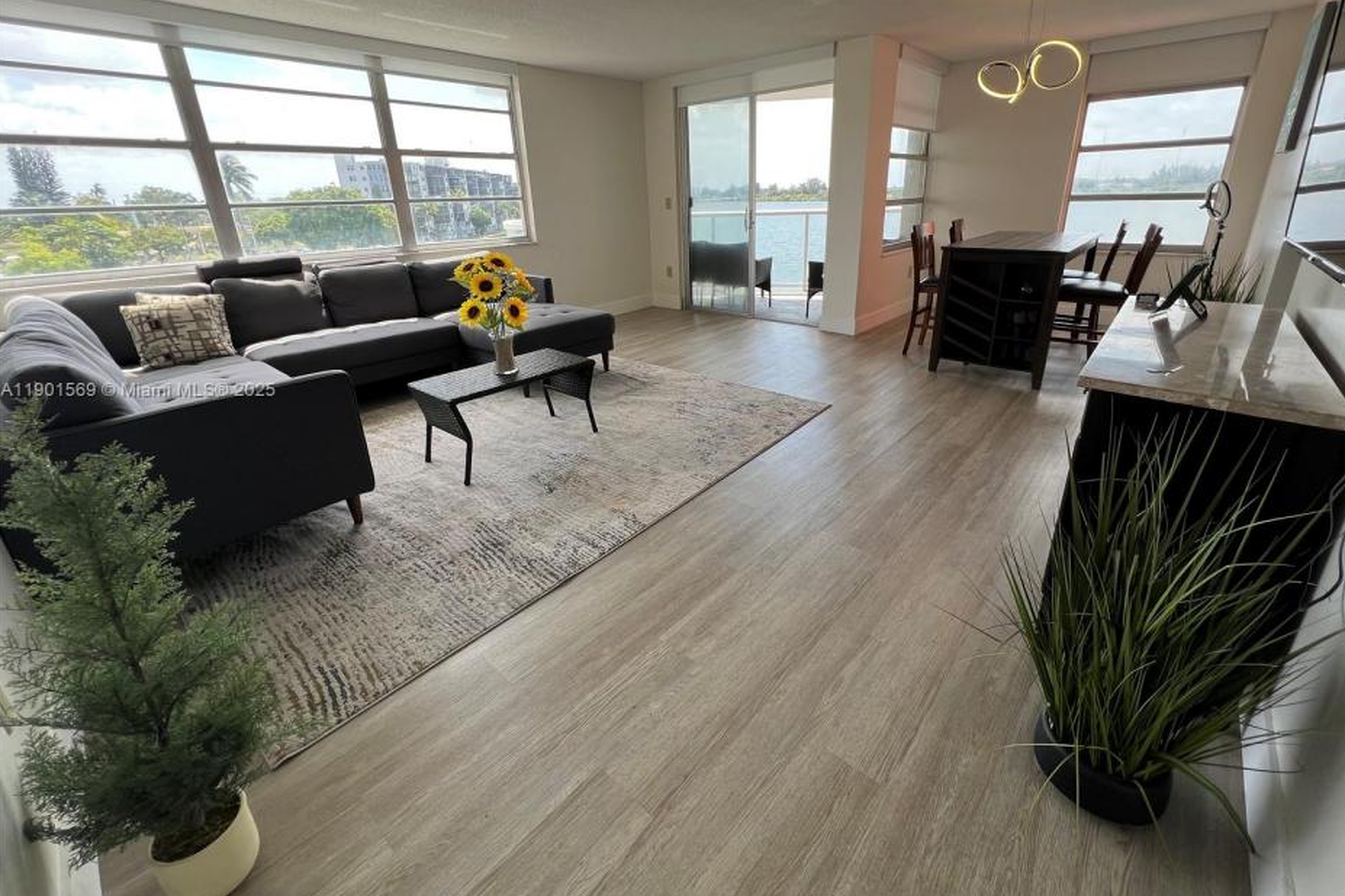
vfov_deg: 80.8
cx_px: 694
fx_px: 523
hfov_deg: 104.2
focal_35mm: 14
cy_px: 391
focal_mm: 1.57
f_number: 1.8
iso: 32
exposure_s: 1/206
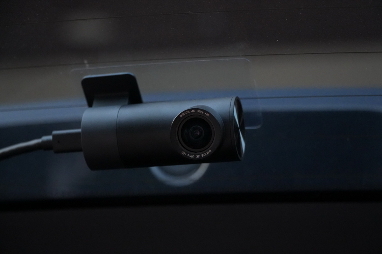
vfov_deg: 13.4
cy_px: 127
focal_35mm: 102
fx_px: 1082
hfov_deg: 20.0
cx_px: 191
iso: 4000
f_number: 4
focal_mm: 68
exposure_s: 1/160
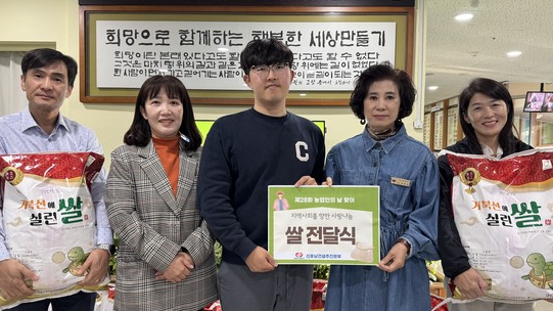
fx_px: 425
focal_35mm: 29
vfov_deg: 40.1
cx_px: 277
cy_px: 166
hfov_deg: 66.1
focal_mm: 6.86
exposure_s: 1/60
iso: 200
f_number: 1.78
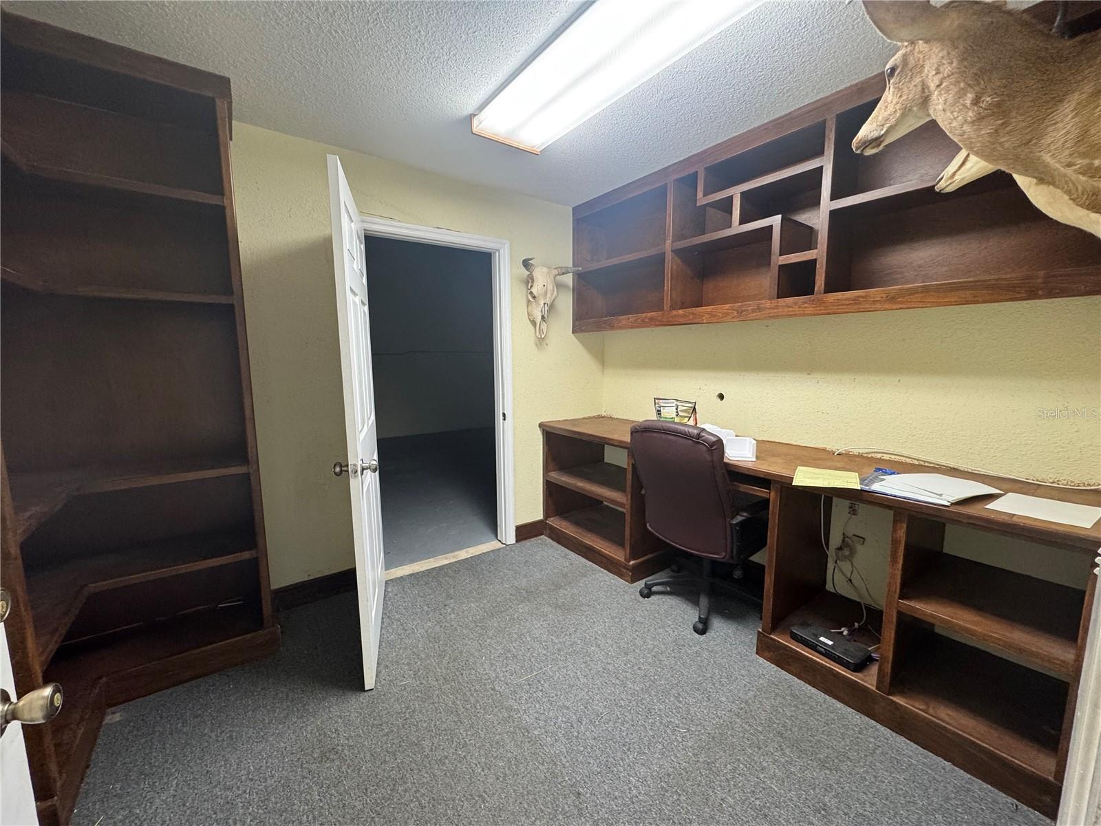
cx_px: 550
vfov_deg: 85.7
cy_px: 413
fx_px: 445
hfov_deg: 102.1
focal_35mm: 14
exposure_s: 1/60
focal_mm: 2.22
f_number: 2.2
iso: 200
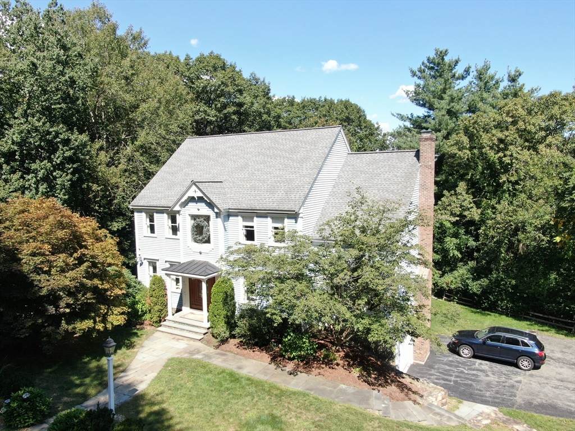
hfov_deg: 71.6
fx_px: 399
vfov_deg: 56.8
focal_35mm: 24
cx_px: 288
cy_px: 216
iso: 100
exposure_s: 1/640
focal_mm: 4.39
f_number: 2.8
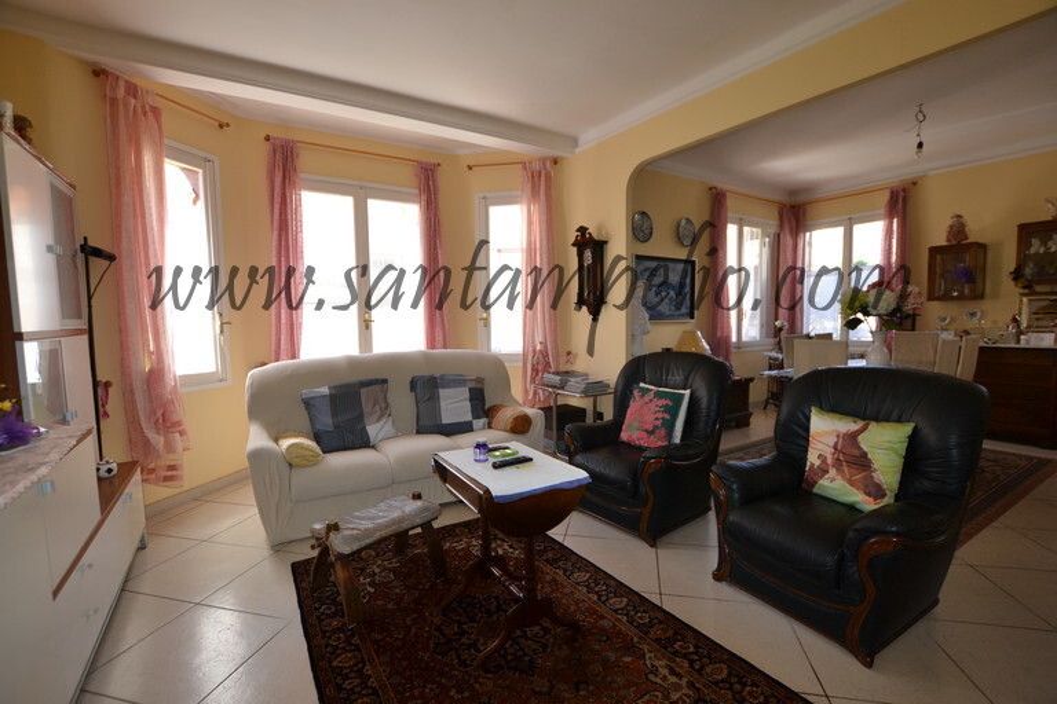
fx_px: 440
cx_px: 528
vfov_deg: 77.3
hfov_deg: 100.4
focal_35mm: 15
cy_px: 352
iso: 360
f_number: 4
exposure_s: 1/125
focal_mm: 10
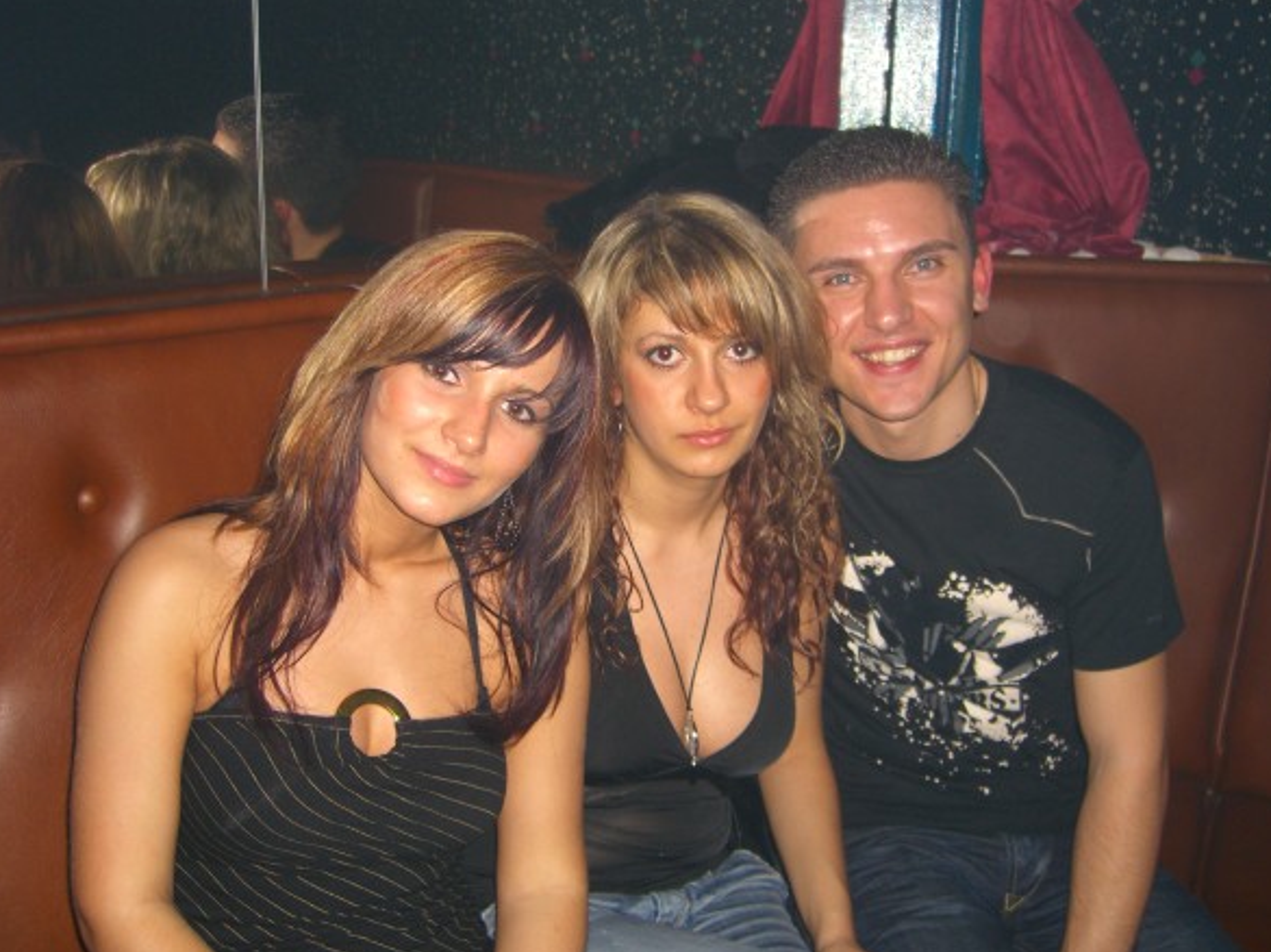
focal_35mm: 39
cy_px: 480
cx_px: 632
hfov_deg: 47.9
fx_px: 1431
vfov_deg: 36.8
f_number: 2.8
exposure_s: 1/60
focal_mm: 7.9
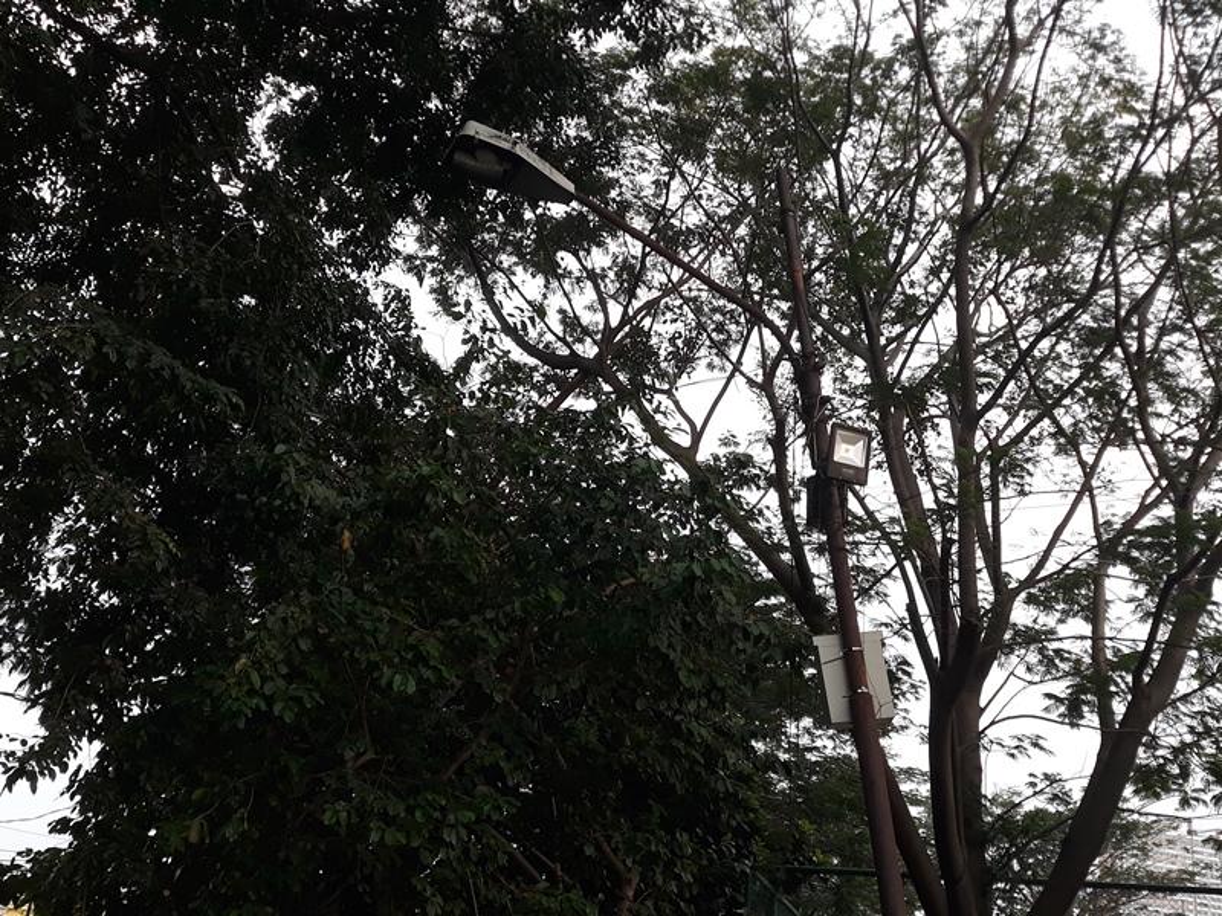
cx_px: 611
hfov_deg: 65.3
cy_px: 458
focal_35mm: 27
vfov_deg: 51.4
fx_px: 953
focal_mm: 3.71
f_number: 1.7
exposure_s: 1/112
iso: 40
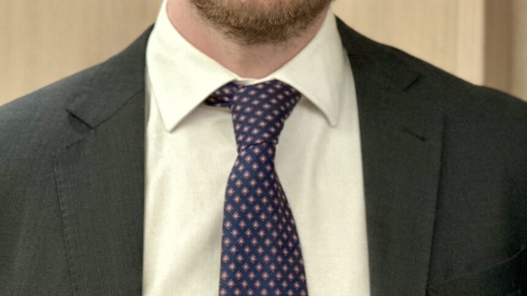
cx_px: 559
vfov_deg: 6.1
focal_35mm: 200
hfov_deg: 10.7
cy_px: 129
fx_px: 2795
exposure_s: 1/33
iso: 400
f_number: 2.8
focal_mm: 9
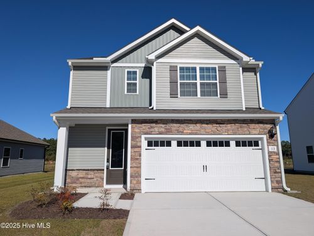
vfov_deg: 56.9
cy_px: 118
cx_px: 157
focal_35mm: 24
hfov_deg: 71.5
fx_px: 218
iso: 22
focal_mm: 6.9
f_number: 1.68
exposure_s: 1/2564
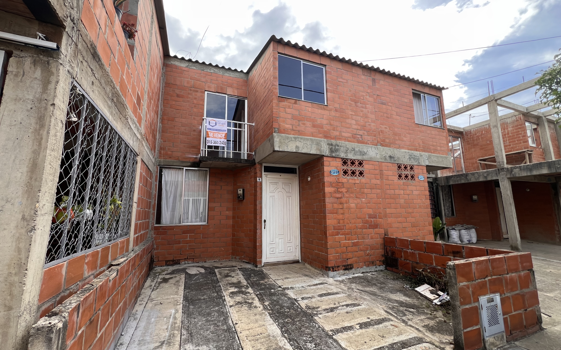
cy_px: 178
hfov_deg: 105.3
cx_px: 280
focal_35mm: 14
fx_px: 214
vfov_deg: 78.6
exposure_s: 1/185
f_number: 1.8
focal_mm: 1.57
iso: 32
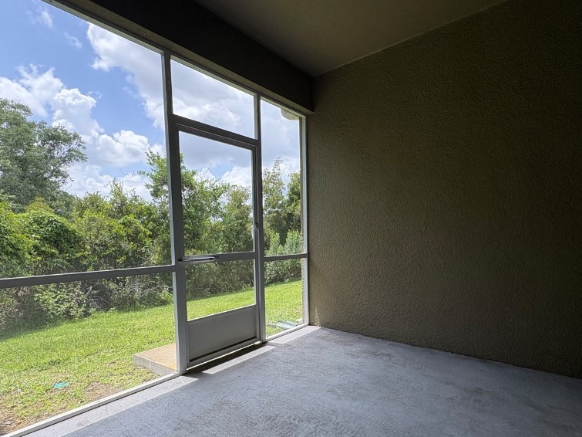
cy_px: 261
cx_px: 294
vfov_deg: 68.0
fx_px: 319
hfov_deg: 84.7
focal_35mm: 19
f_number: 2.2
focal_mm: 2.22
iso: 64
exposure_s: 1/421
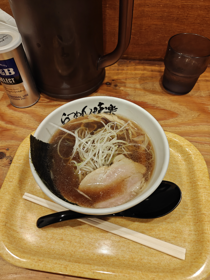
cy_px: 140
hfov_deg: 56.8
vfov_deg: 71.6
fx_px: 194
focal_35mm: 24
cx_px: 105
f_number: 1.8
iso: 800
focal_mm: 5.59
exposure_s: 1/50
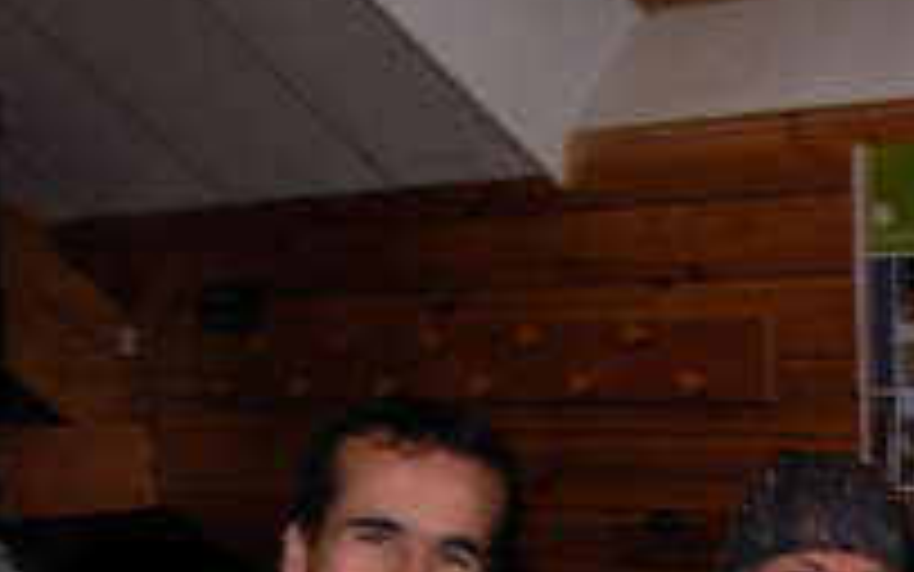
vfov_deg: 10.6
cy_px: 869
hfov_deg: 16.4
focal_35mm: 119
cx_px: 1265
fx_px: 2965
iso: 115
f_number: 2.9
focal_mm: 6.3
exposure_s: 1/32.9
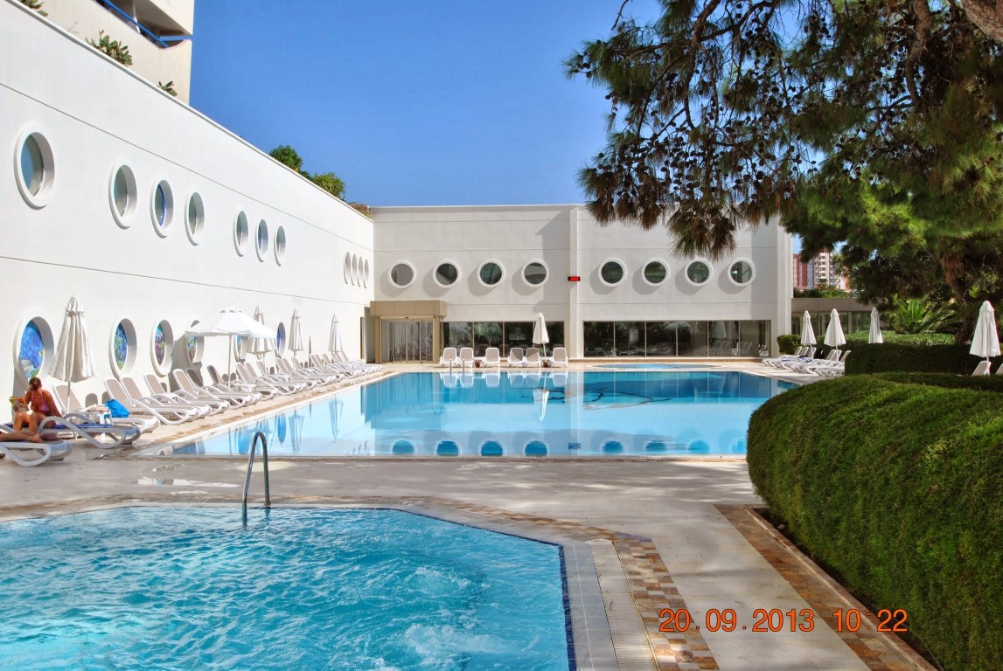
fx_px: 1004
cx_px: 502
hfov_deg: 53.1
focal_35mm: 36
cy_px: 336
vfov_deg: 37.0
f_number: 9
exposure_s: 1/320
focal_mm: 24
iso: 100
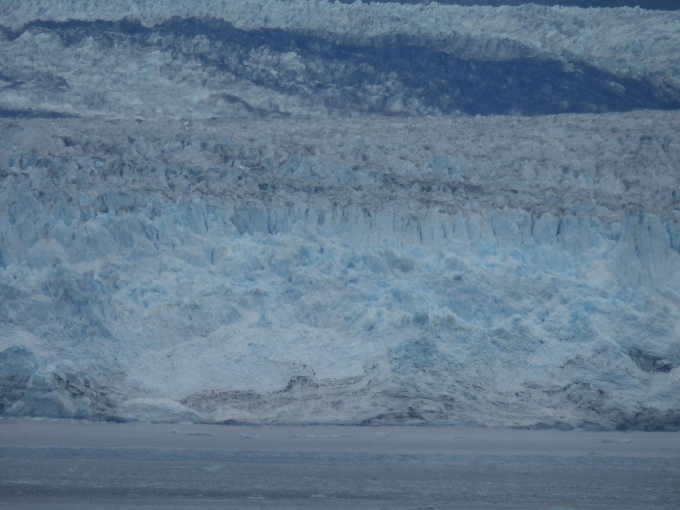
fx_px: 23573
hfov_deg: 1.7
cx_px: 340
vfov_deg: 1.2
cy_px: 255
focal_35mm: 1200
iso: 100
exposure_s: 1/500
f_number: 6.3
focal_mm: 214
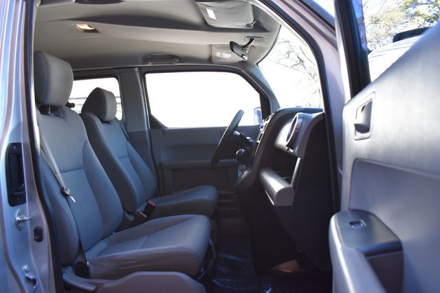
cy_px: 146
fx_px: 330
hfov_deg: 67.4
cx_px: 220
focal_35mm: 27
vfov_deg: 47.9
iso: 400
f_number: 6.3
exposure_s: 1/125
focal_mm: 18
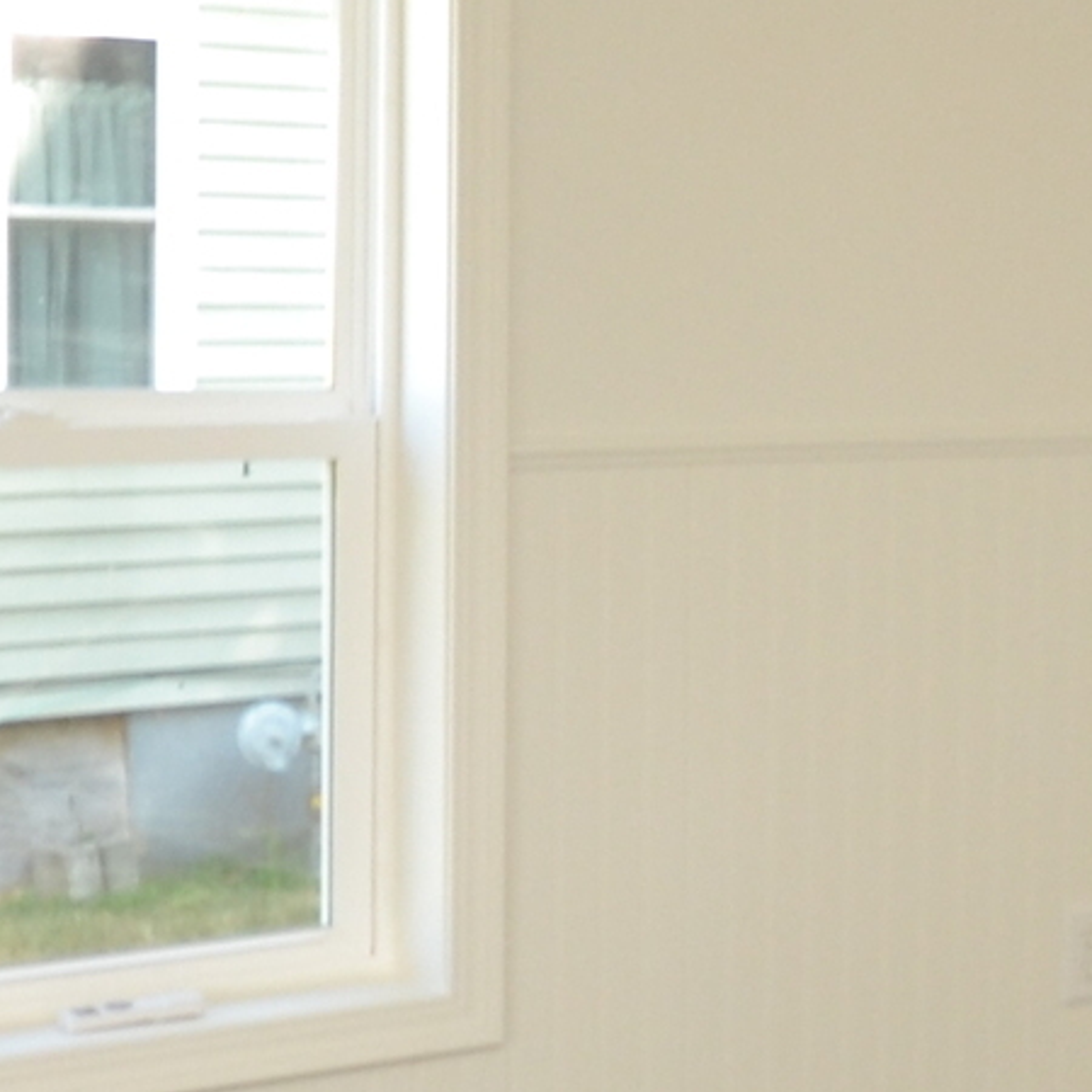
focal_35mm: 87
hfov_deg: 18.1
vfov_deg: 19.9
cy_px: 524
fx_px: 3105
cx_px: 1572
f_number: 5
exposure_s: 1/100
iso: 400
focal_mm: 10
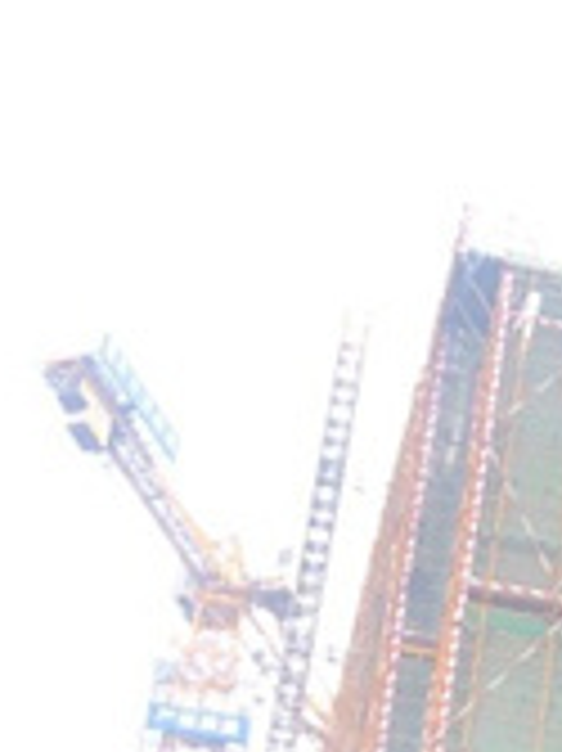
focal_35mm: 168
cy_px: 757
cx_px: 1353
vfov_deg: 11.6
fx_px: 3641
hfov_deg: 8.1
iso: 20
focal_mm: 3.99
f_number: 1.8
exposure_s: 1/521
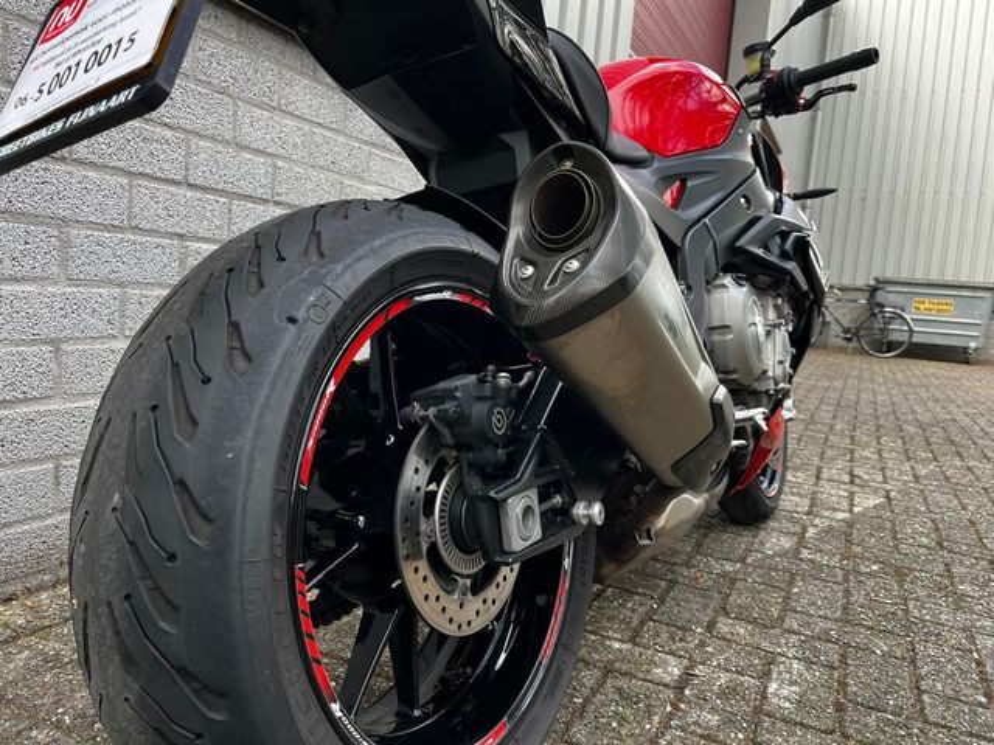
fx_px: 747
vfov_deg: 53.1
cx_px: 497
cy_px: 372
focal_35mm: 26
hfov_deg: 67.3
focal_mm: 5.1
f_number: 1.6
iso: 50
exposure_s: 1/122
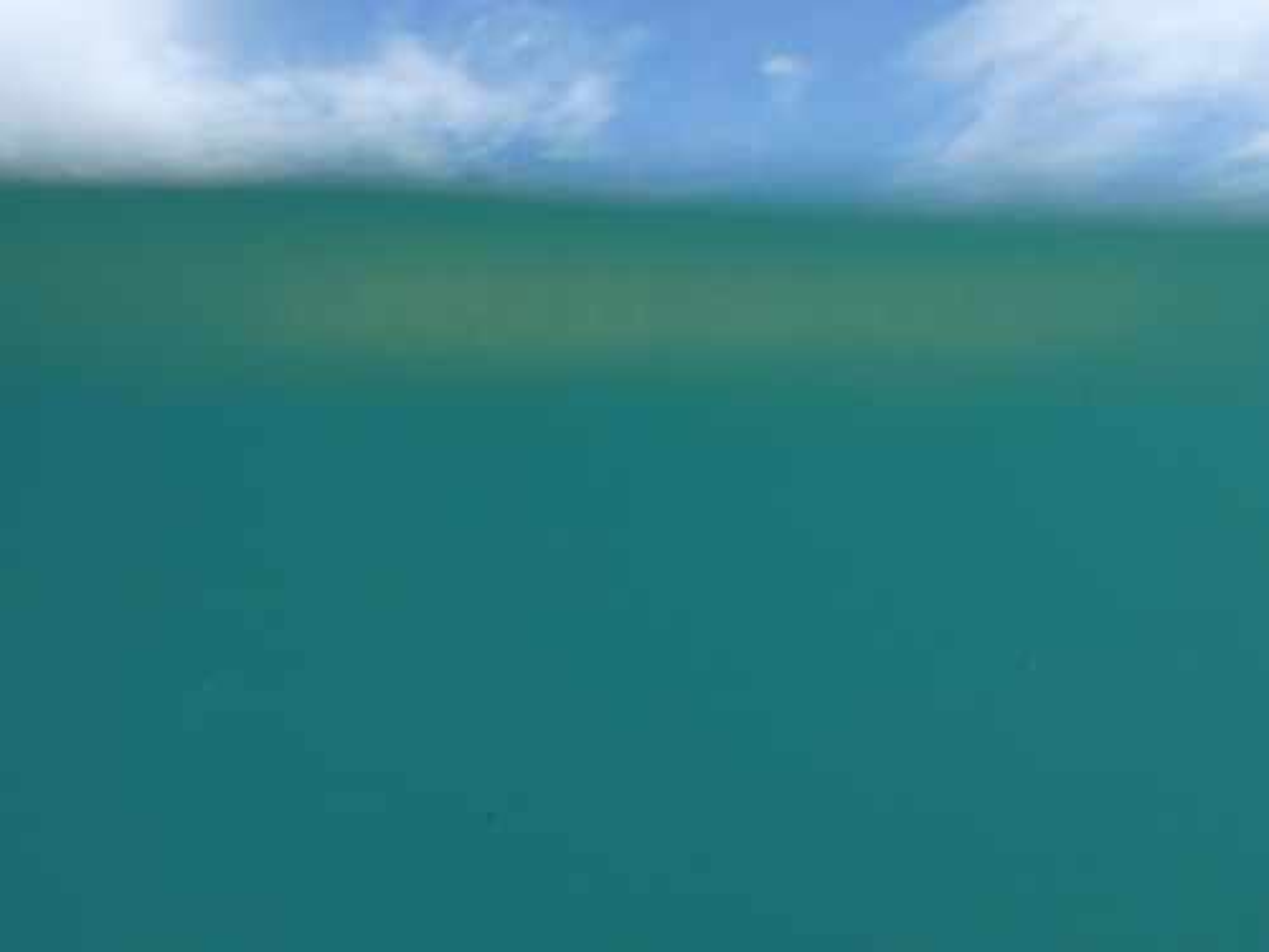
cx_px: 634
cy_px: 476
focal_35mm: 28
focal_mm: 4.9
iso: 80
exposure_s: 1/800
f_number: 3.3
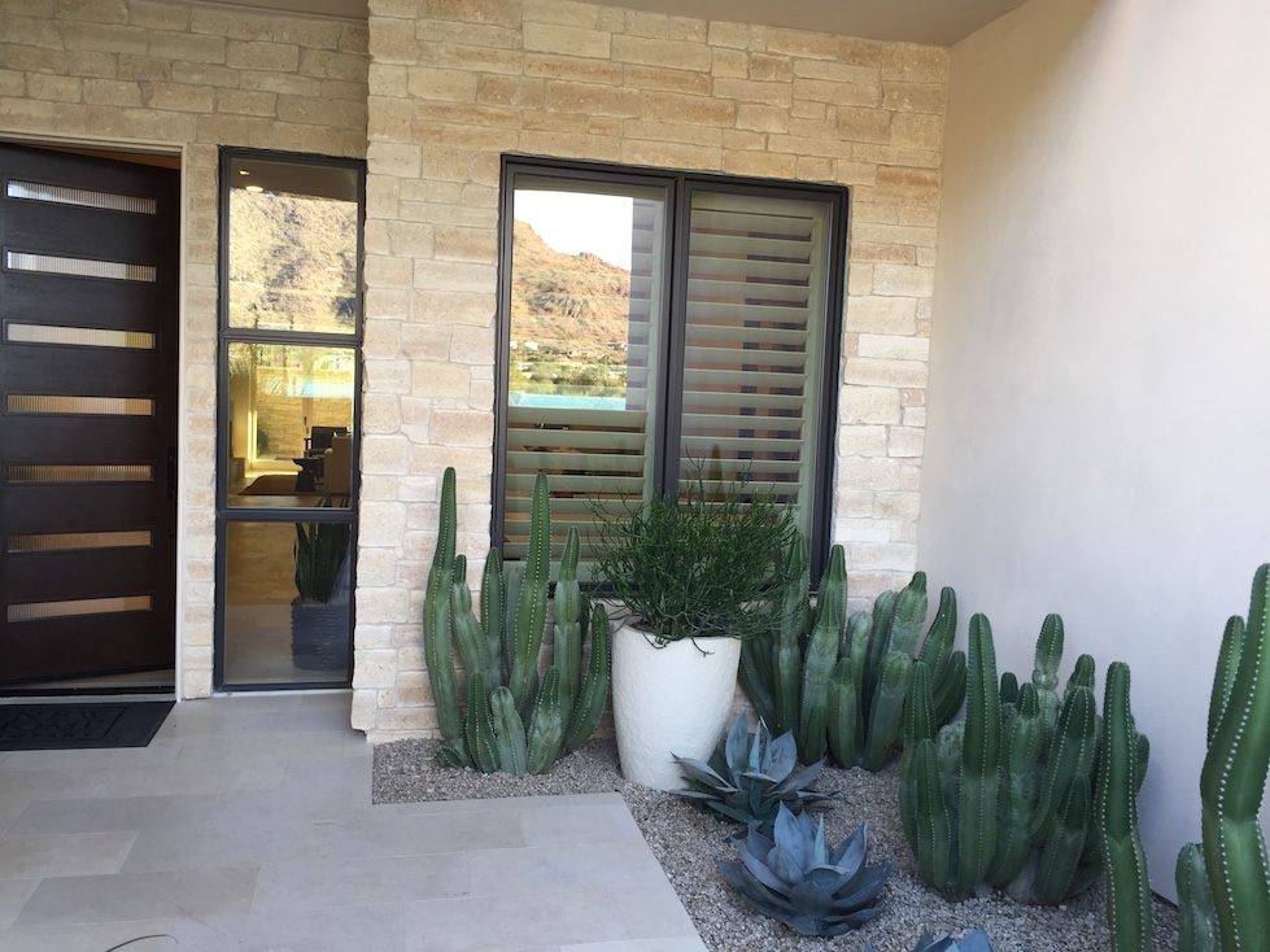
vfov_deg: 48.2
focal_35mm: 29
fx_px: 1064
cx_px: 635
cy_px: 476
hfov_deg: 61.7
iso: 40
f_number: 2.2
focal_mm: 4.15
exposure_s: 1/60
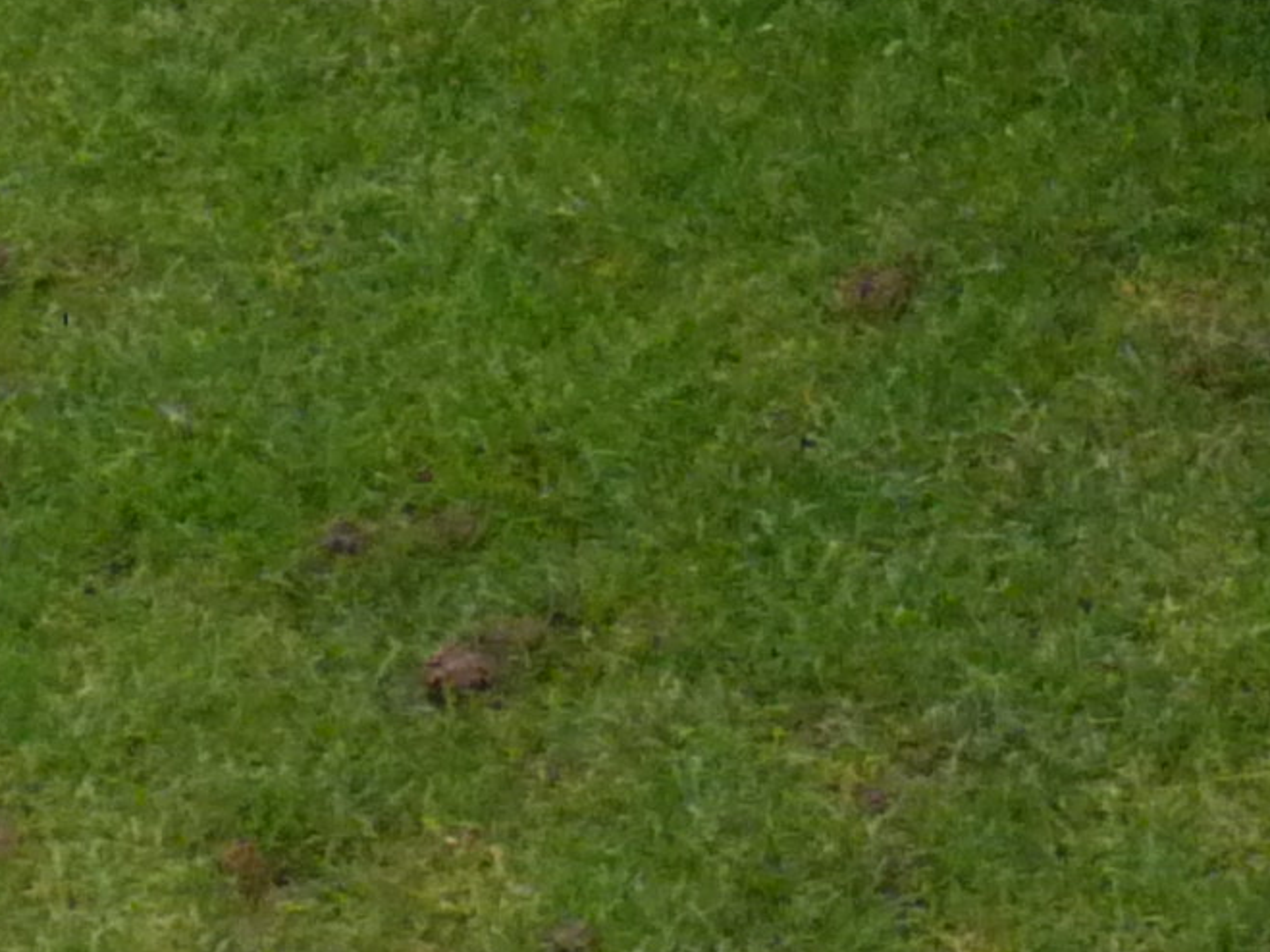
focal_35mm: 170
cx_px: 1149
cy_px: -1838
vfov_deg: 7.7
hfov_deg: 11.6
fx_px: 6236
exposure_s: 1/30
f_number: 2.8
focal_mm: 5
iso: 400
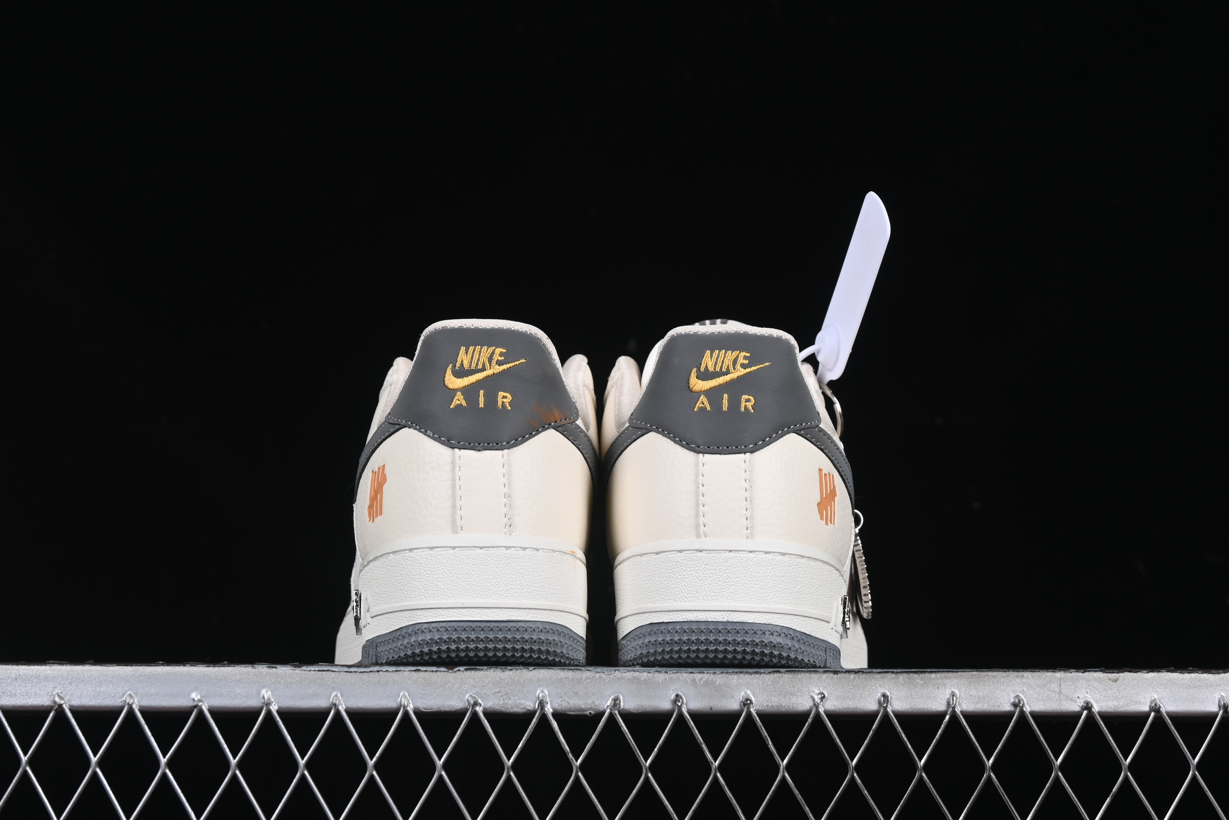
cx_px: 614
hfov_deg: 27.0
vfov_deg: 18.2
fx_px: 2560
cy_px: 410
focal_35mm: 75
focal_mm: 50
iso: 160
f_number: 8
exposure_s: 1/80
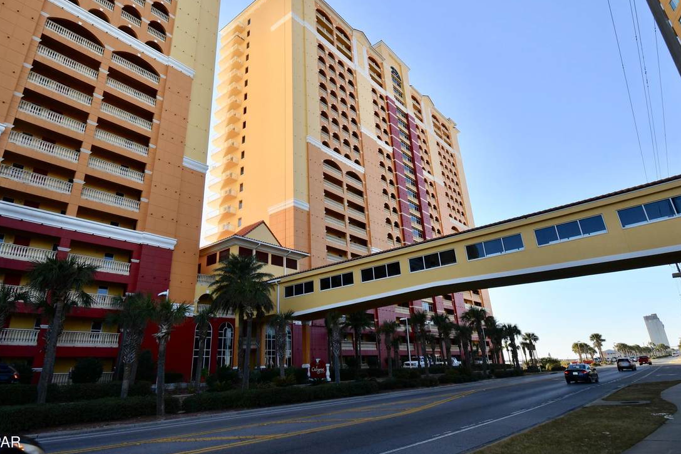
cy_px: 199
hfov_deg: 84.0
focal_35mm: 20
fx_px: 378
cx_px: 331
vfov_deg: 61.7
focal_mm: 11.5
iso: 100
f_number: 7.1
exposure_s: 1/250
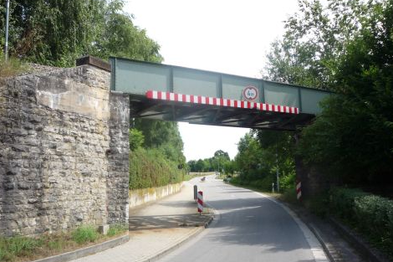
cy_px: 138
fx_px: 371
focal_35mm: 34
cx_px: 196
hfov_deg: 55.8
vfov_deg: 38.8
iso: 100
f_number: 4
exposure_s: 1/320
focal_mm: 5.2
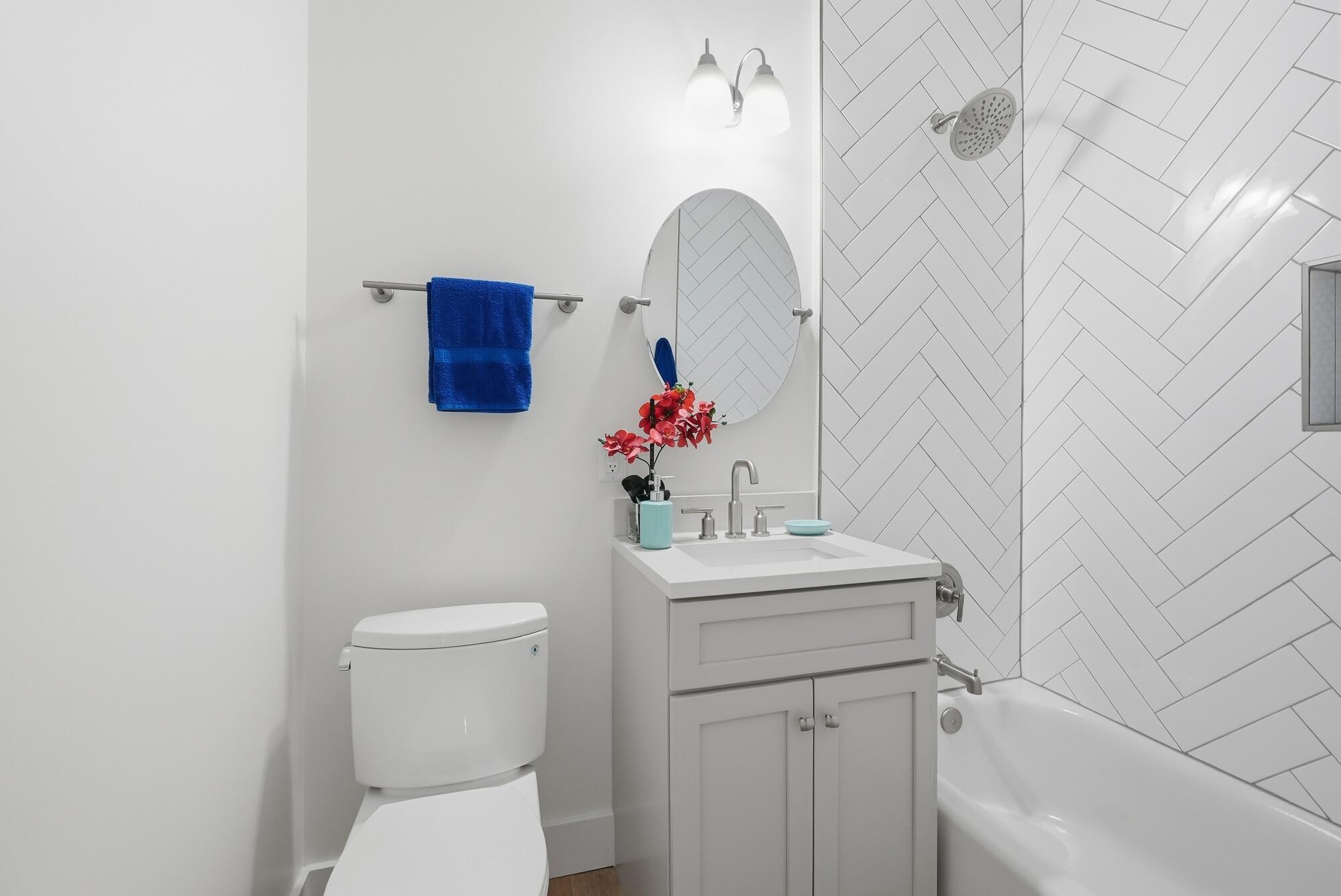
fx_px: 596
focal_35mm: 16
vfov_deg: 73.8
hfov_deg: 96.7
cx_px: 670
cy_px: 448
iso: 1250
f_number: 8
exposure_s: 1/250
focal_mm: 16
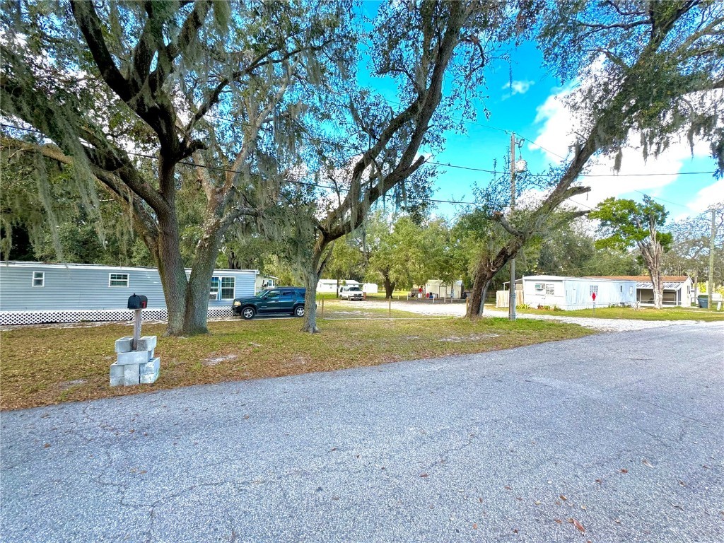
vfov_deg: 85.7
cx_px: 362
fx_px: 293
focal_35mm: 14
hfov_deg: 102.1
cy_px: 272
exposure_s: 1/273
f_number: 2.2
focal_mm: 2.22
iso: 40
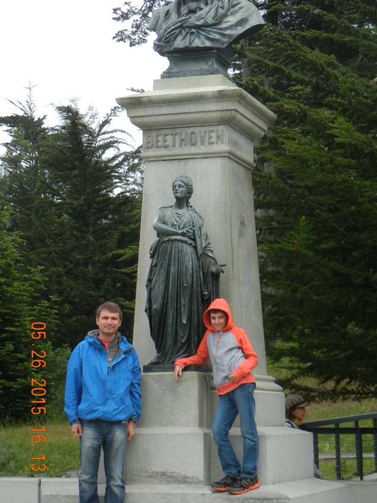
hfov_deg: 15.9
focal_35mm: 93
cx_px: 219
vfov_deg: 21.1
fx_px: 1350
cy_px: 205
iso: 160
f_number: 4.3
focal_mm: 13.9
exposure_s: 1/707
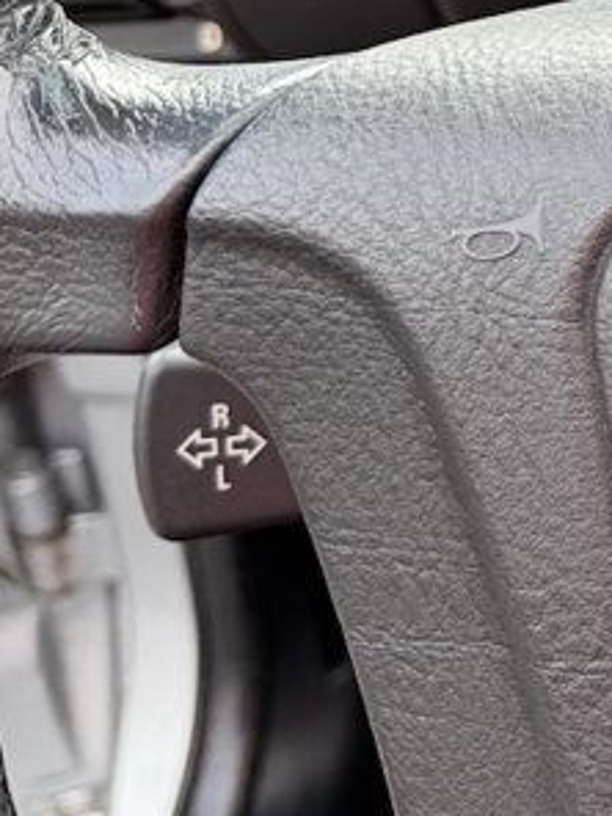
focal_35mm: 83
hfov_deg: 14.1
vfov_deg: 21.9
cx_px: 1320
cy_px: -152
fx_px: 1957
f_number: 1.78
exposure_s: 1/287
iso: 64
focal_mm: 6.76
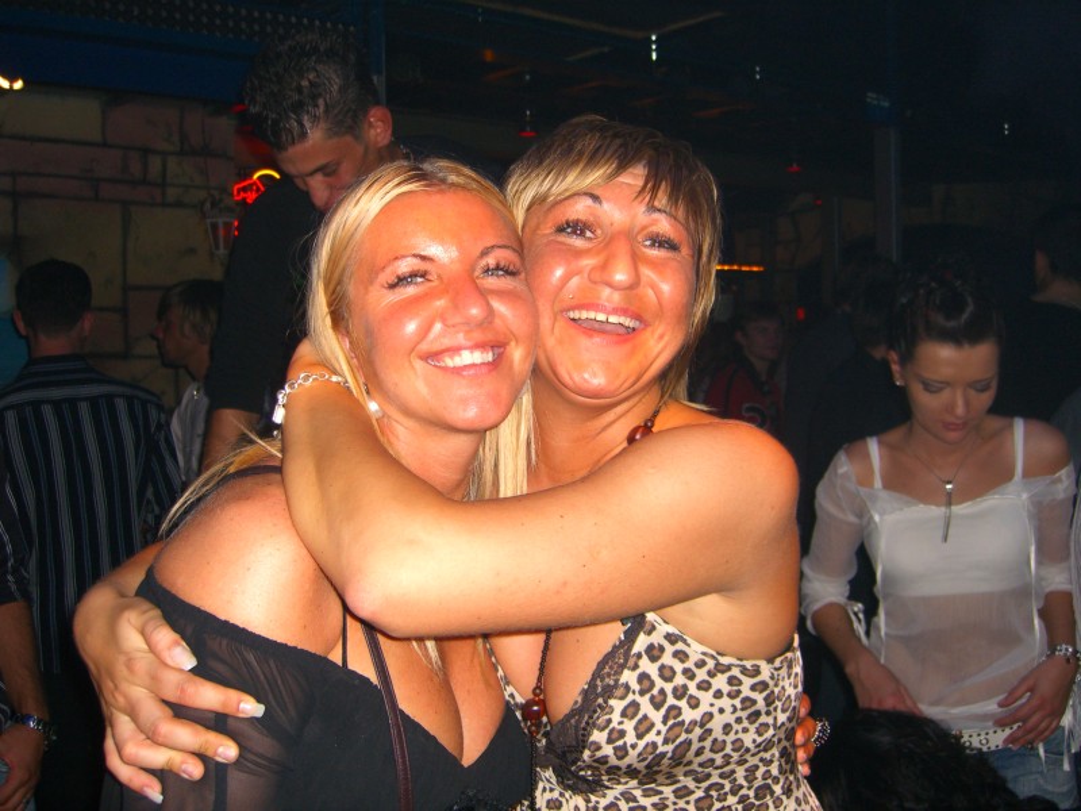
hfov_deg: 49.0
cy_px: 406
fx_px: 1187
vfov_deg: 37.7
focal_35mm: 38
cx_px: 540
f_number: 2.8
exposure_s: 1/60
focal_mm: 7.9
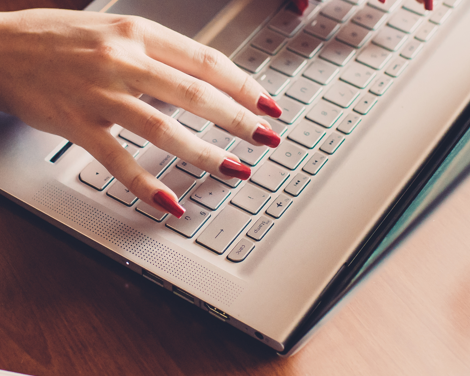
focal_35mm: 102
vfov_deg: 15.0
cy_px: 94
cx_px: 144
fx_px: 1419
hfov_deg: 18.7
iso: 640
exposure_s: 1/250
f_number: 2.8
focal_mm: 35
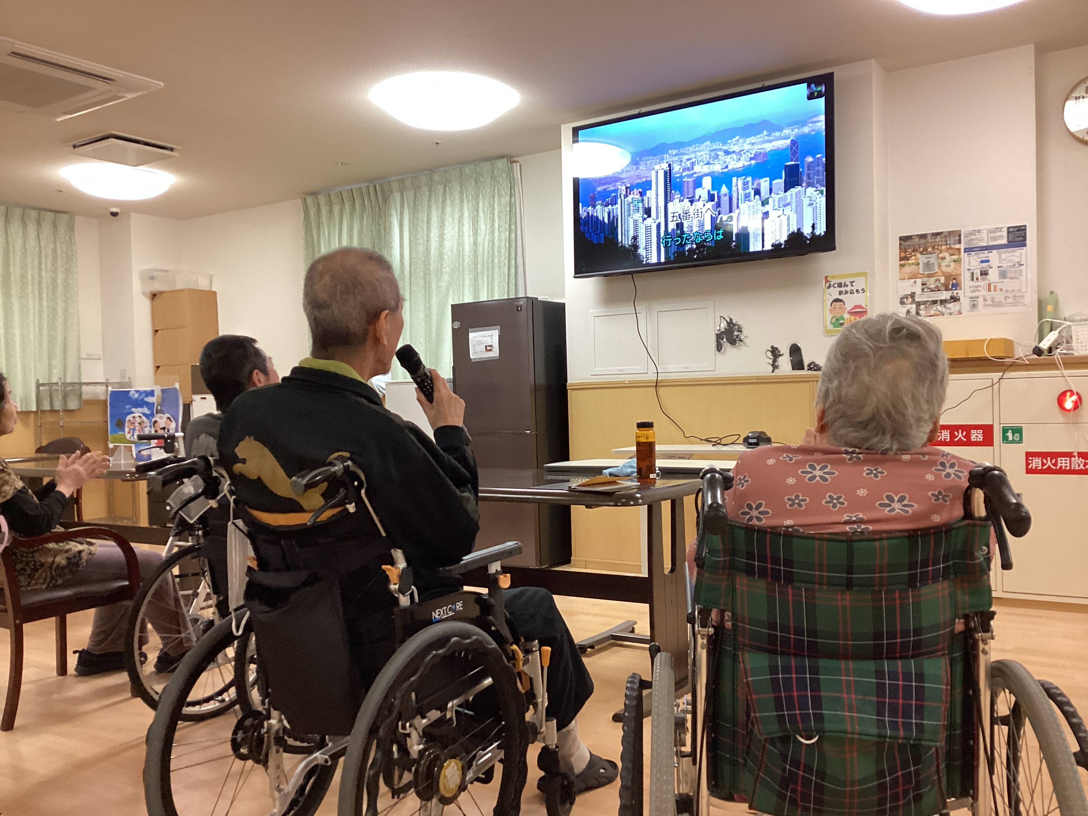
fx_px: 974
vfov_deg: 45.4
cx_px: 544
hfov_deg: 58.4
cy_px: 408
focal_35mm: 31
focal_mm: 3.3
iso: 160
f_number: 2.4
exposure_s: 1/60
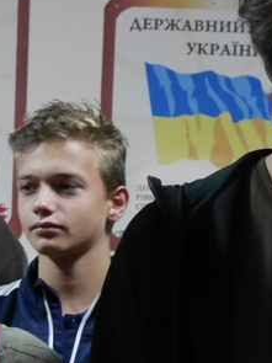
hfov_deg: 11.5
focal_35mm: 129
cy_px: 287
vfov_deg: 15.2
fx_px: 1352
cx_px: 176
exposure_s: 1/15
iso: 3200
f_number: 3.8
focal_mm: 19
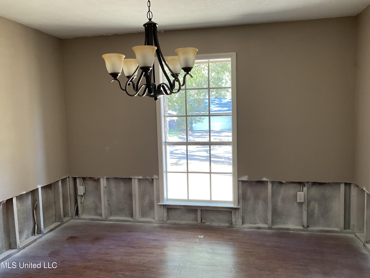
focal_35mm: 29
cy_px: 139
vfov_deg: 48.2
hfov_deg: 61.7
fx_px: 310
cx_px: 185
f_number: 1.8
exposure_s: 1/50
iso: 64
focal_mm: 3
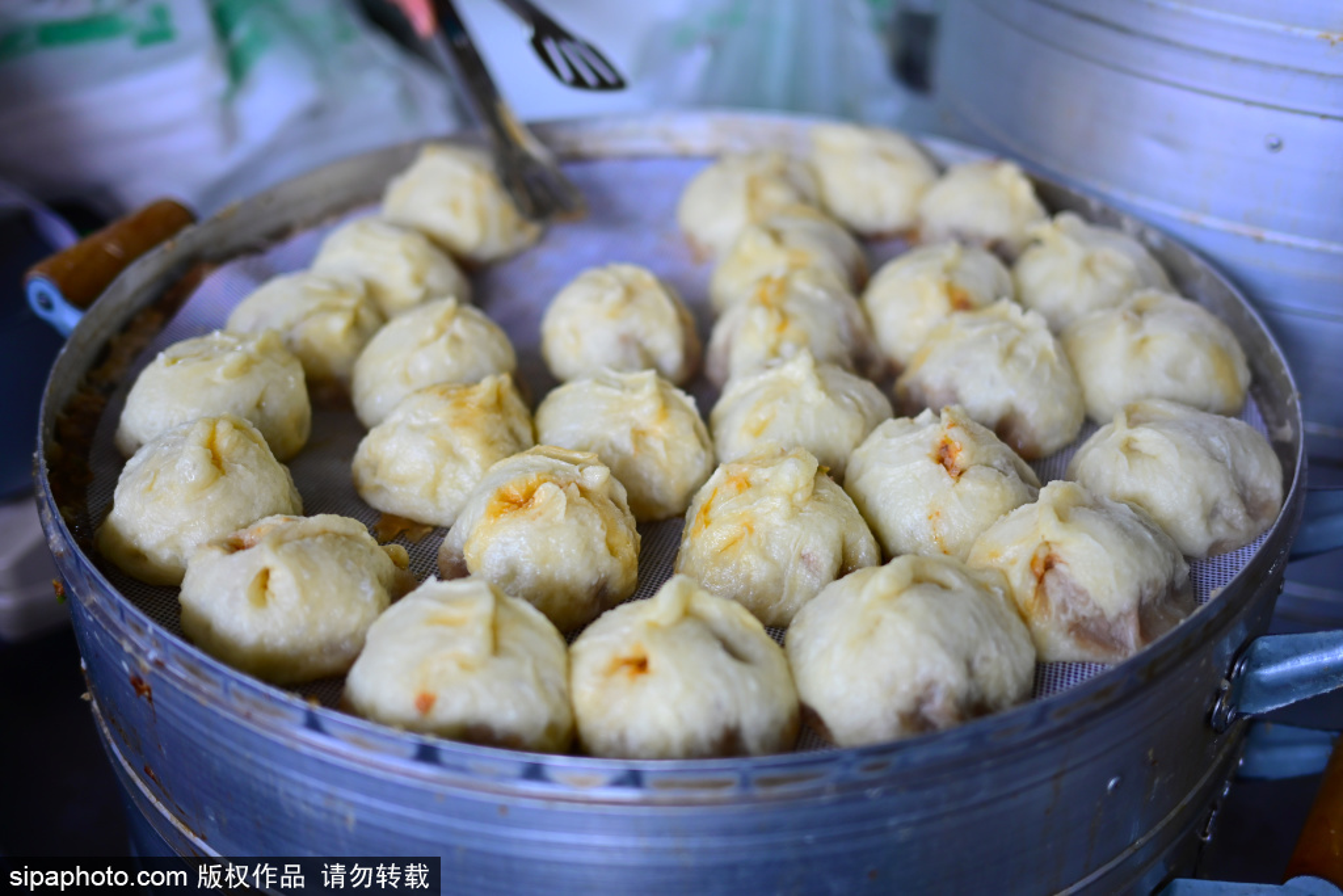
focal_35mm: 40
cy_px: 448
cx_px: 672
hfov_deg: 48.5
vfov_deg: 33.4
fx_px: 1492
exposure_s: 1/400
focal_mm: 40
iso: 200
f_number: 2
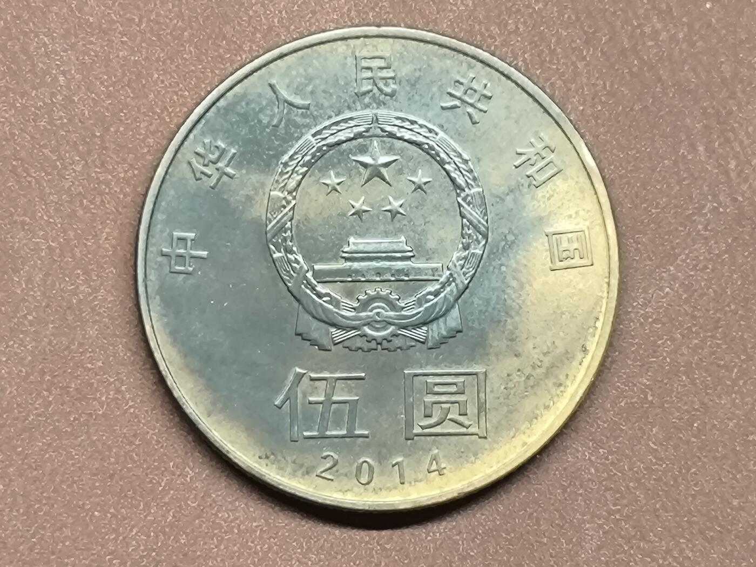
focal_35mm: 118
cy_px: 284
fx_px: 2577
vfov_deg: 12.6
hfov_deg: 16.7
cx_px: 378
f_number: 1.7
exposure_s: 1/100
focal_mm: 5.35
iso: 320
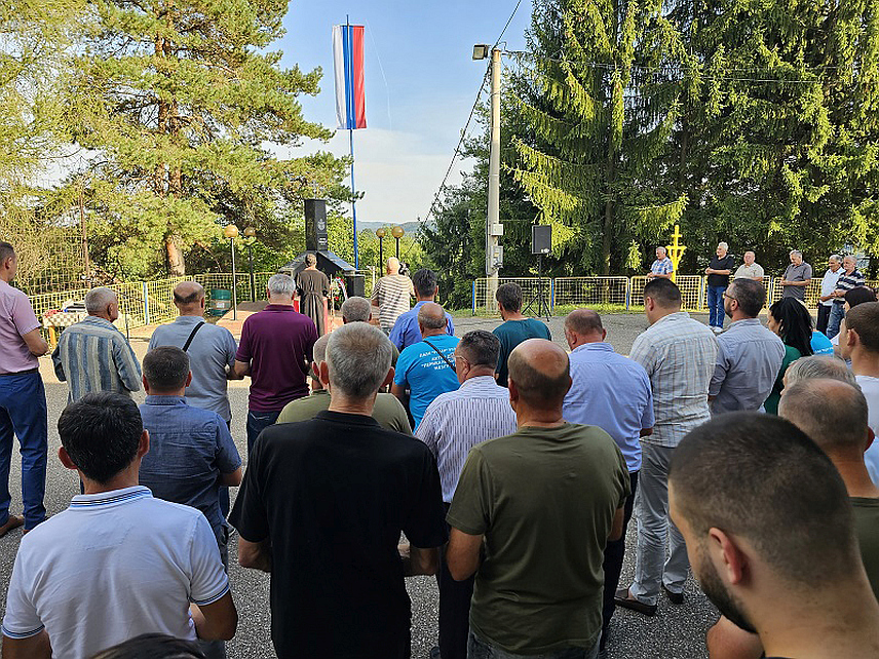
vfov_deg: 58.9
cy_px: 330
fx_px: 584
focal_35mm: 23
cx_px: 440
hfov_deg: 73.9
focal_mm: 6.3
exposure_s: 1/180
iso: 20
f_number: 1.7
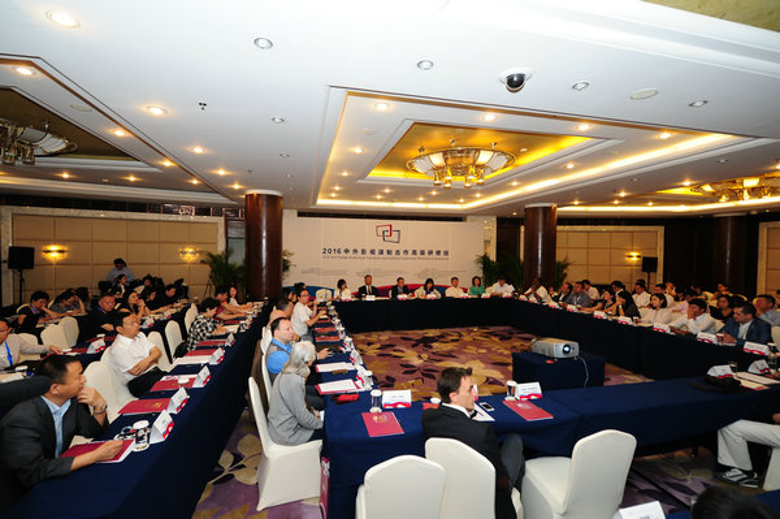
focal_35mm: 16
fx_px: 346
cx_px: 390
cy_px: 260
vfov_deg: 73.6
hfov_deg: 96.8
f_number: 5.6
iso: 1250
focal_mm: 16
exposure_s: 1/125
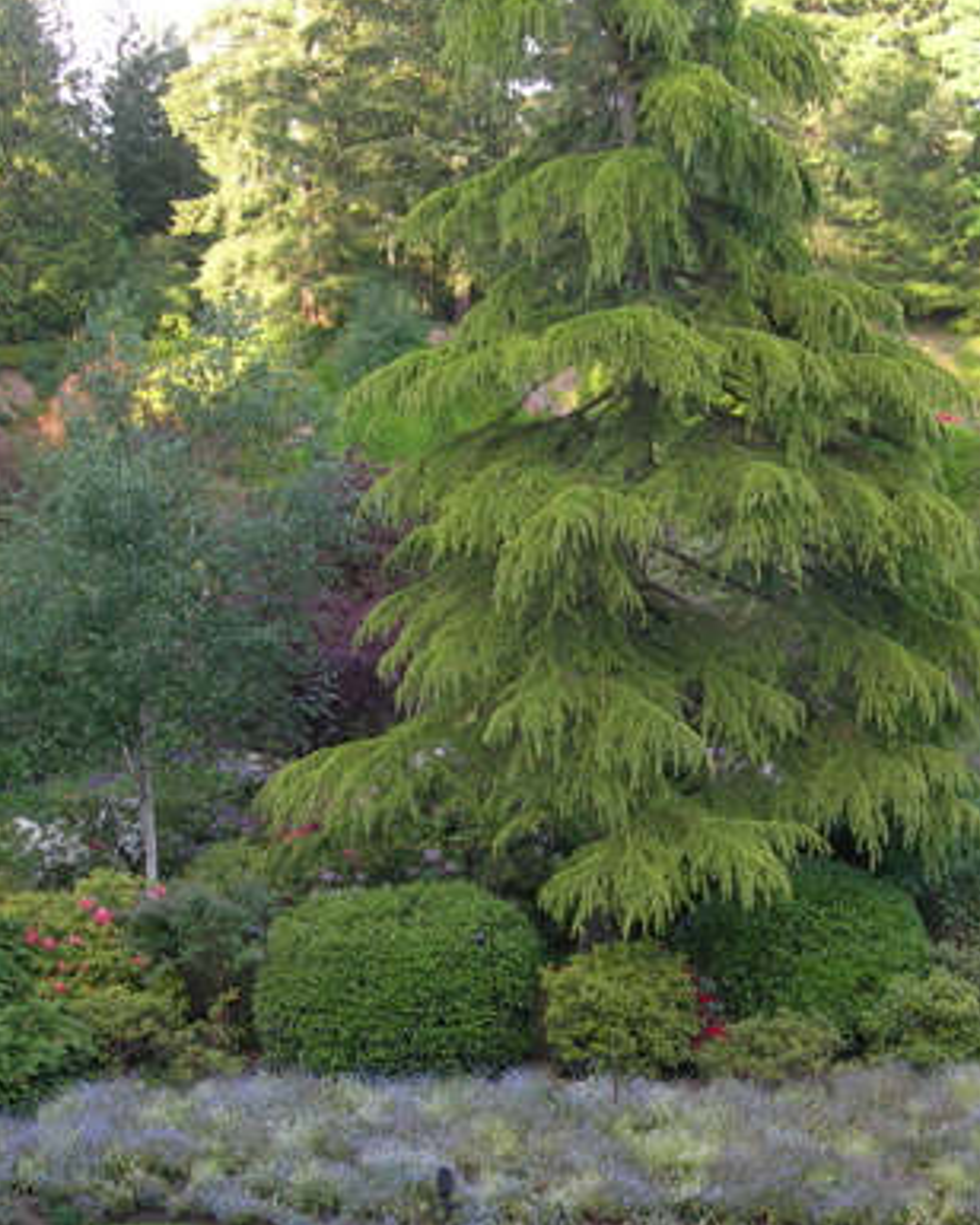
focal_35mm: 60
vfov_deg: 31.4
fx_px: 2175
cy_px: 574
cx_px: 646
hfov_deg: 25.3
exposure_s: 1/50
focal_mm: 7.8
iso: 50
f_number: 2.8
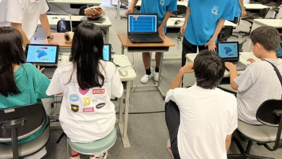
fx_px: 232
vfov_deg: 37.4
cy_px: 54
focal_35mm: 31
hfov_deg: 62.6
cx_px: 140
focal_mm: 3.99
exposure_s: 1/50
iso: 100
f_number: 1.8
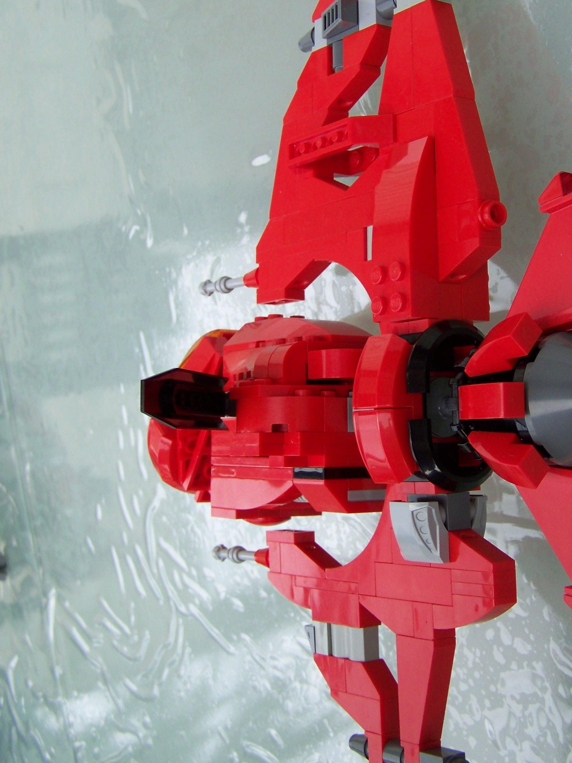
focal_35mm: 54
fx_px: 1190
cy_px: 320
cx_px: 357
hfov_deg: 26.9
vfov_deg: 35.5
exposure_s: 1/200
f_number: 2.8
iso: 64
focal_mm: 6.3
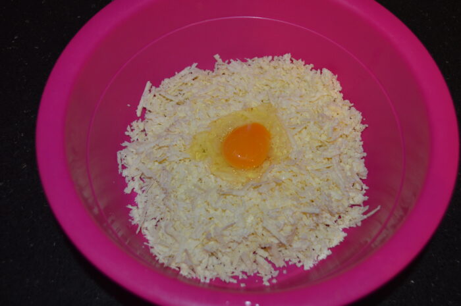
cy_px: 153
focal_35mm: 36
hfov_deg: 53.2
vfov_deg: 36.8
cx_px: 230
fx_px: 460
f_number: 4
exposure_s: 1/60
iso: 400
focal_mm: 24
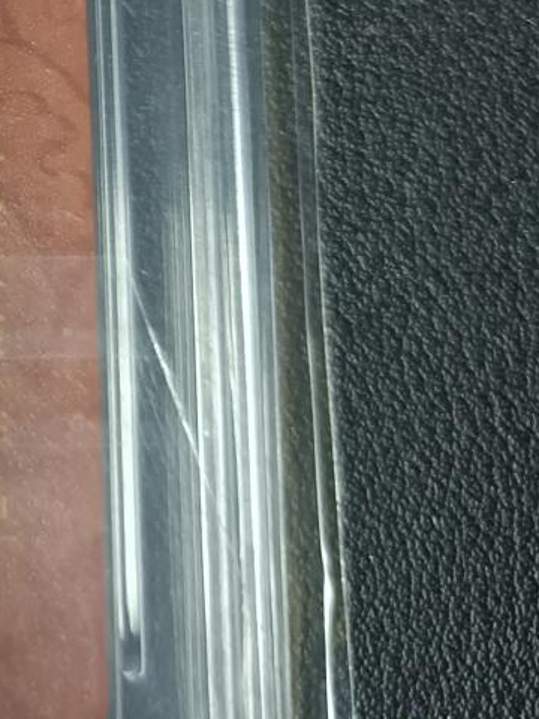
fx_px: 1869
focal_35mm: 90
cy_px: -144
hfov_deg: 14.3
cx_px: -461
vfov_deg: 20.4
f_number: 1.7
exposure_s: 1/50
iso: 1080
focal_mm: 5.31
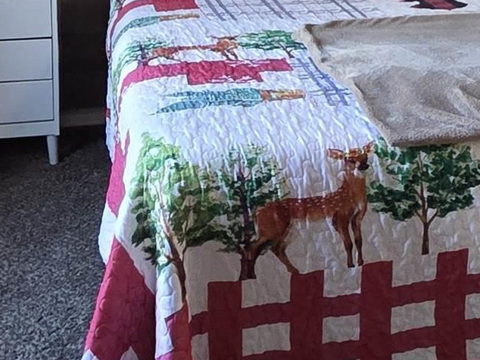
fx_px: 873
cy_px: -82
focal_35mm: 63
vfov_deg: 21.5
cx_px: 331
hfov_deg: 30.4
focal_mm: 2.2
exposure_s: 1/60
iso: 400
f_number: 2.2
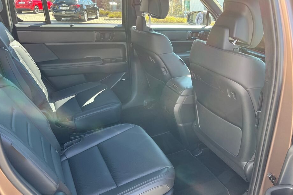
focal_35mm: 30
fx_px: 244
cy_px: 101
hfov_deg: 61.9
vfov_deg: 43.6
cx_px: 148
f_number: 1.6
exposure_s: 1/122
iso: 80
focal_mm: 5.1
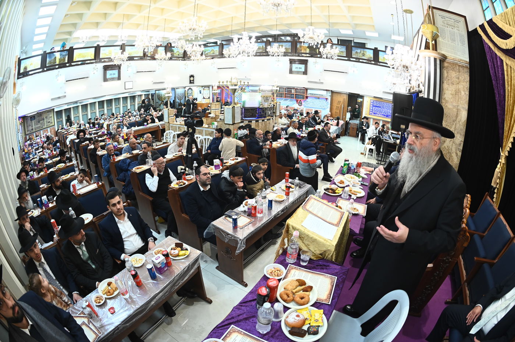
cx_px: 258
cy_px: 171
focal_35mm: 16
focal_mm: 16
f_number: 5
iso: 1600
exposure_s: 1/160
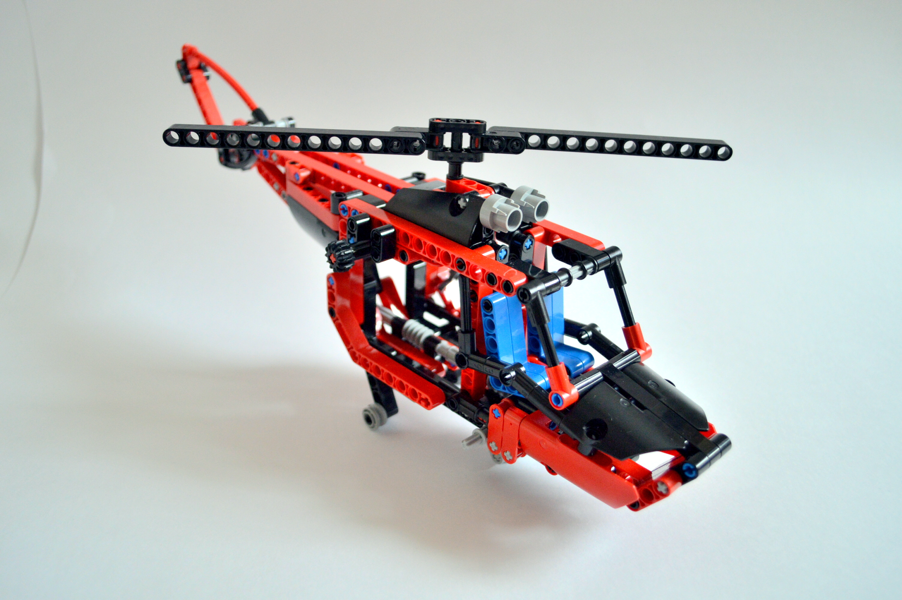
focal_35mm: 33
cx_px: 451
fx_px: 826
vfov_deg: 39.9
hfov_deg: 57.3
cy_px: 300
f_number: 3.8
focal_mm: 22
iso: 800
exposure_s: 1/15
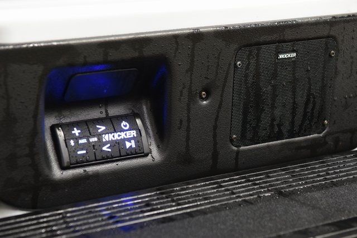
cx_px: 178
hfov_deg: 22.6
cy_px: 119
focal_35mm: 90
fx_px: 893
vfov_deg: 15.2
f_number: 4.5
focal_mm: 60
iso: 1600
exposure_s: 1/30
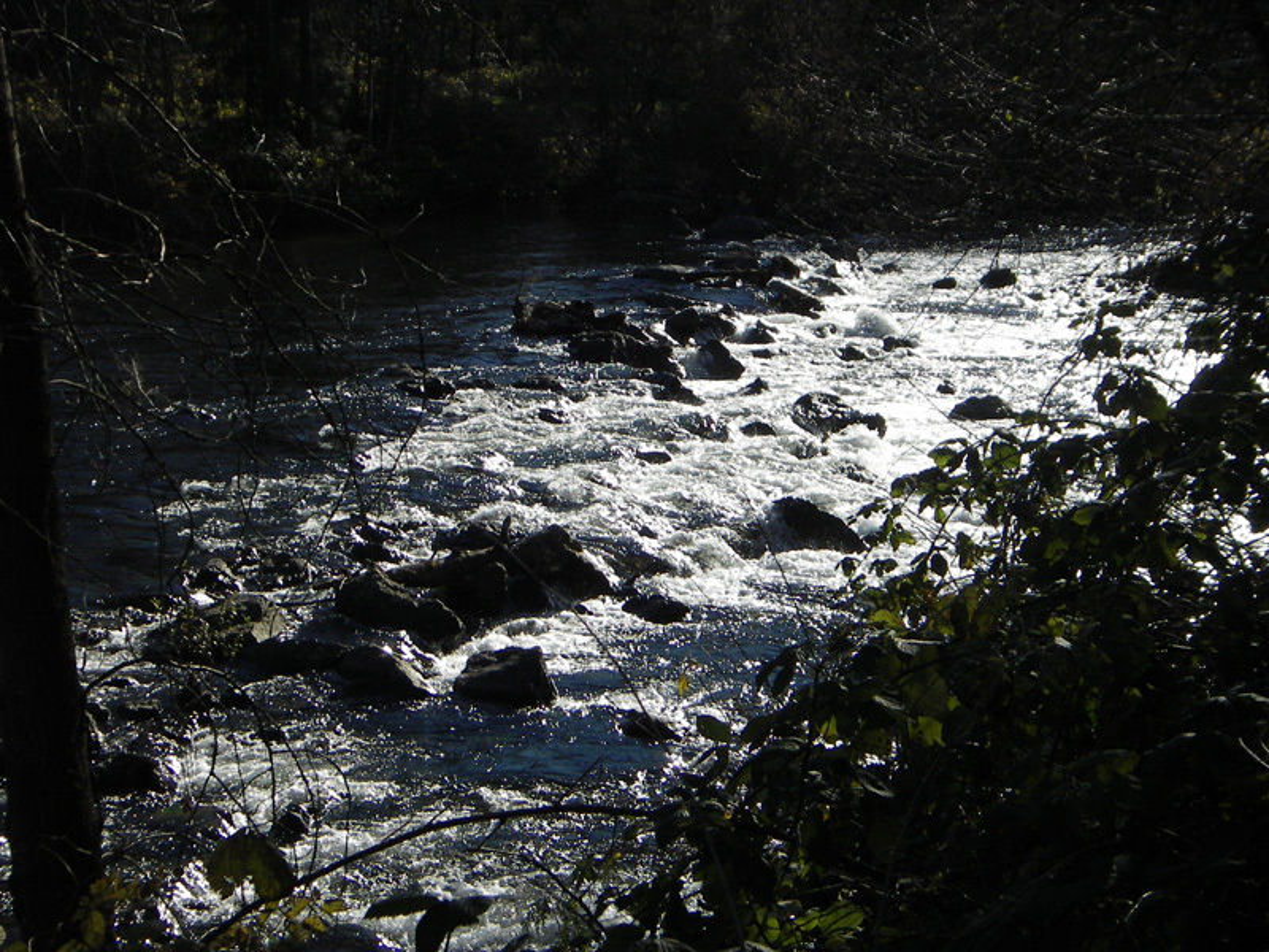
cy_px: 476
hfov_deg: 30.7
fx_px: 2310
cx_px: 634
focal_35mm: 63
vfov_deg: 23.3
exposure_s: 1/800
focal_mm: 10.5
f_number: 3.7
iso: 50
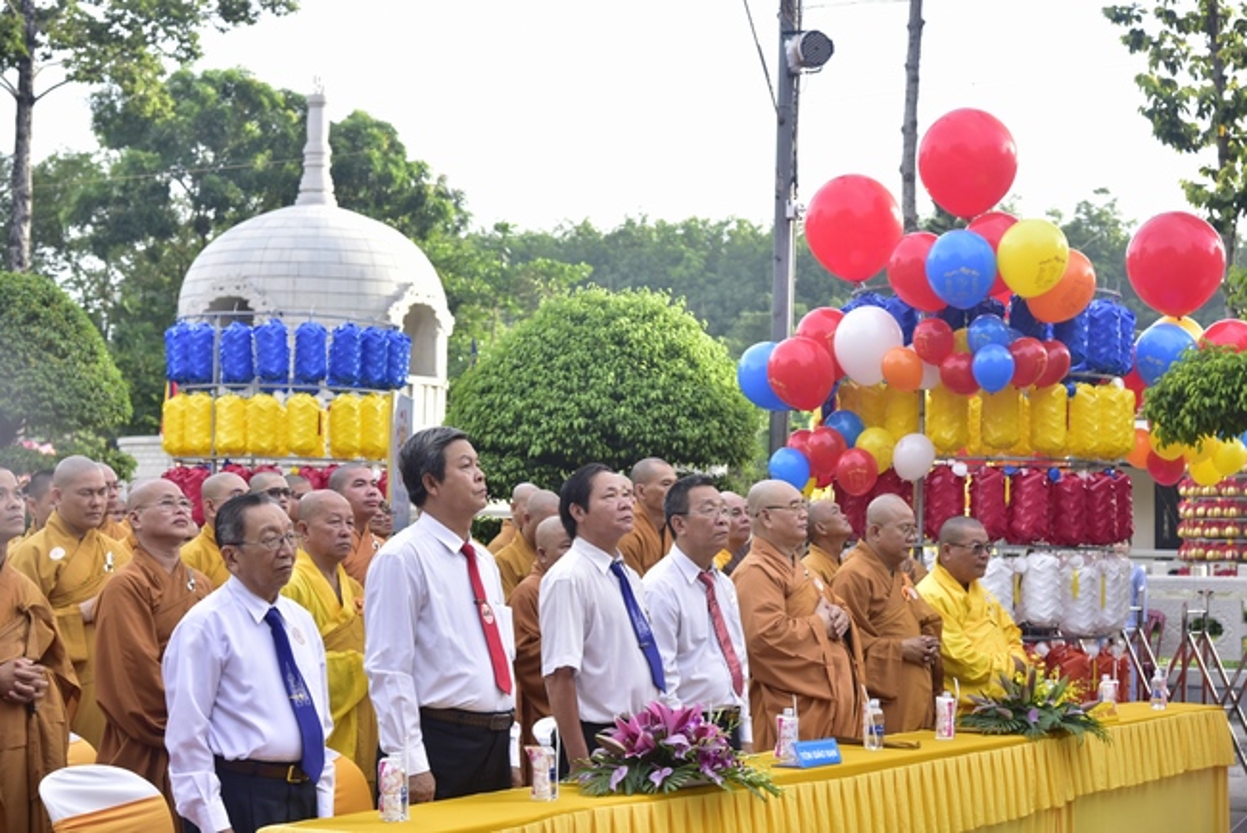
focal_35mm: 66
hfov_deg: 30.5
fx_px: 2287
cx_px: 624
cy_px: 416
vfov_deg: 20.6
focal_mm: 66
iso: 320
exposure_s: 1/160
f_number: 6.3
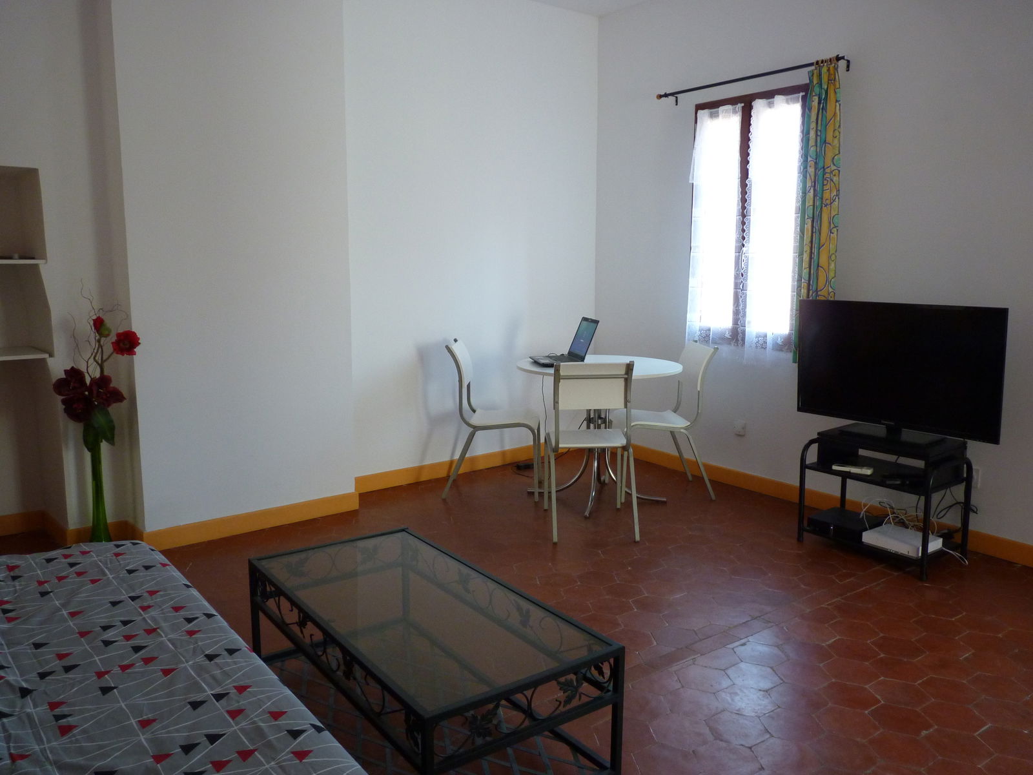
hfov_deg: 65.3
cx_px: 516
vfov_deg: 51.4
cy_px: 388
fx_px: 806
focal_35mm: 27
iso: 250
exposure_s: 1/30
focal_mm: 4.8
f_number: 2.8
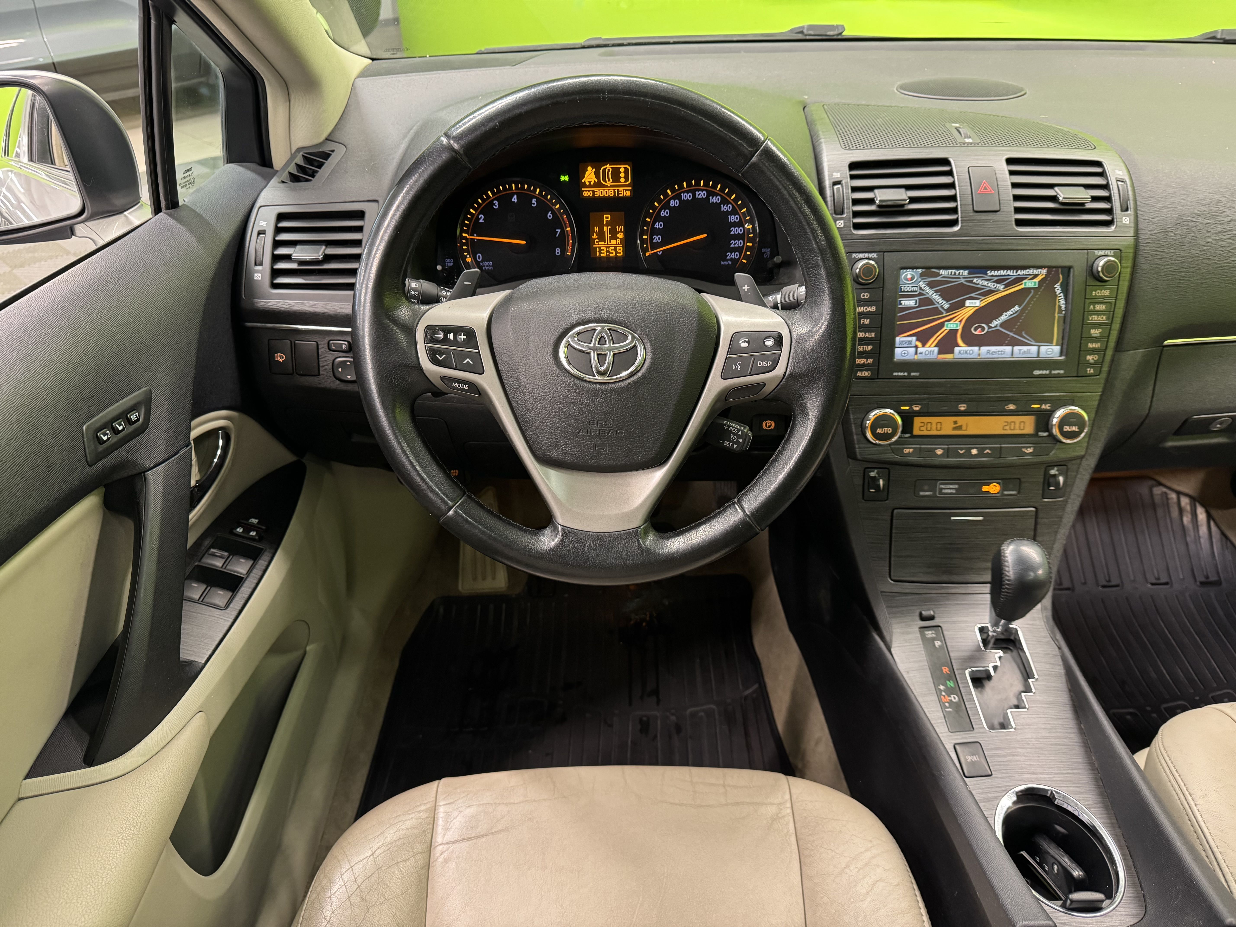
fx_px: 857
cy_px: 464
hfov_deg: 71.6
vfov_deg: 56.8
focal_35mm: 24
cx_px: 618
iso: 640
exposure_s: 1/33
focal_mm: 6.76
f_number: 1.78
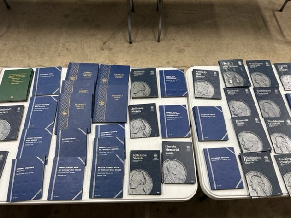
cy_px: 109
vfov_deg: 53.0
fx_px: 219
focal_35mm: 26
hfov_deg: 67.3
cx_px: 146
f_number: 1.5
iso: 80
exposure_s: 1/60
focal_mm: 5.7
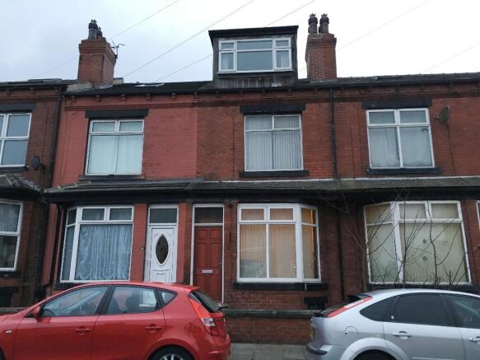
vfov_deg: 48.2
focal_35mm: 29
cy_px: 180
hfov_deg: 61.7
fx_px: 402
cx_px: 240
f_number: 2.2
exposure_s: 1/33
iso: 125
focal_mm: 4.15
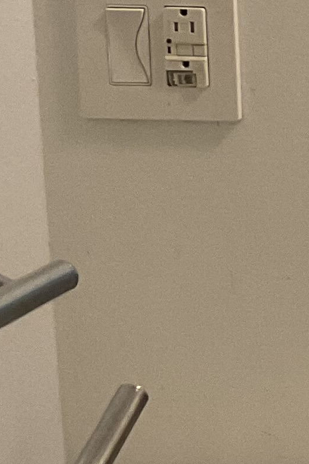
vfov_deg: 13.3
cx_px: 1074
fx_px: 1984
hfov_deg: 7.3
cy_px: 135
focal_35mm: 154
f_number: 1.8
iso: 50
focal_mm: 3
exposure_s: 1/60
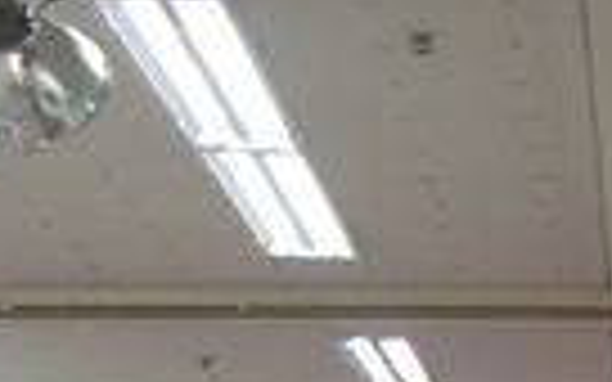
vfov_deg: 8.7
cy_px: 840
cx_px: 670
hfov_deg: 14.6
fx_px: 2335
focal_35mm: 140
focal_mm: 7.4
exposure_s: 1/30
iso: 64
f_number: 2.2
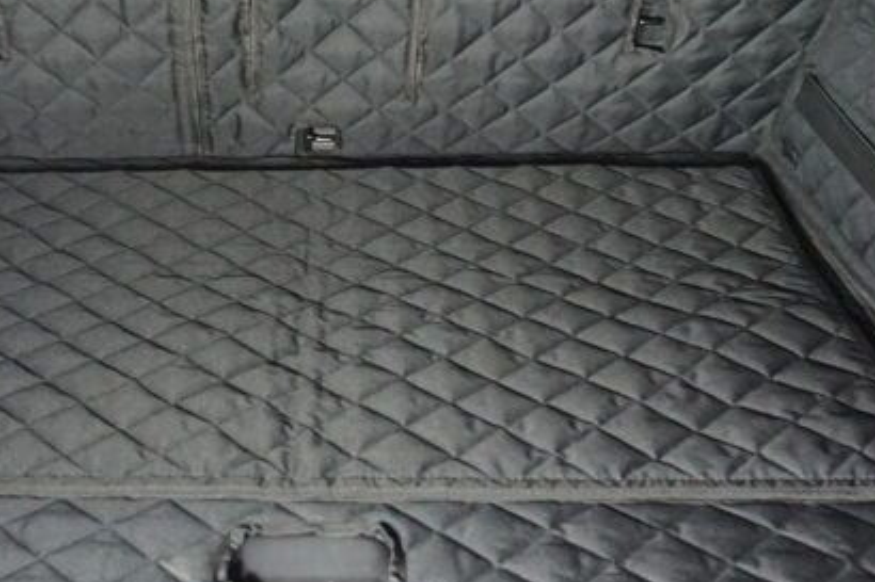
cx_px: 256
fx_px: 1458
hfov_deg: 33.0
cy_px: 165
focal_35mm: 60
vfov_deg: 22.4
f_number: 3.5
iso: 3200
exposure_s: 1/50
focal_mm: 16
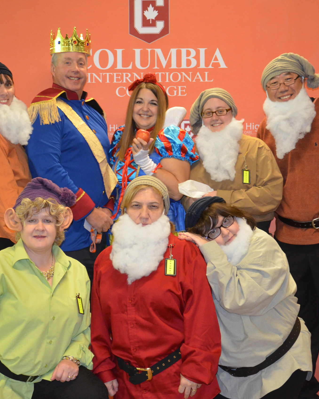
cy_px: 199
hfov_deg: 22.5
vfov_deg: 27.9
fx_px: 803
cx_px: 173
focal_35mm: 68
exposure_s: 1/60
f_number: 4
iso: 1600
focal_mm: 32
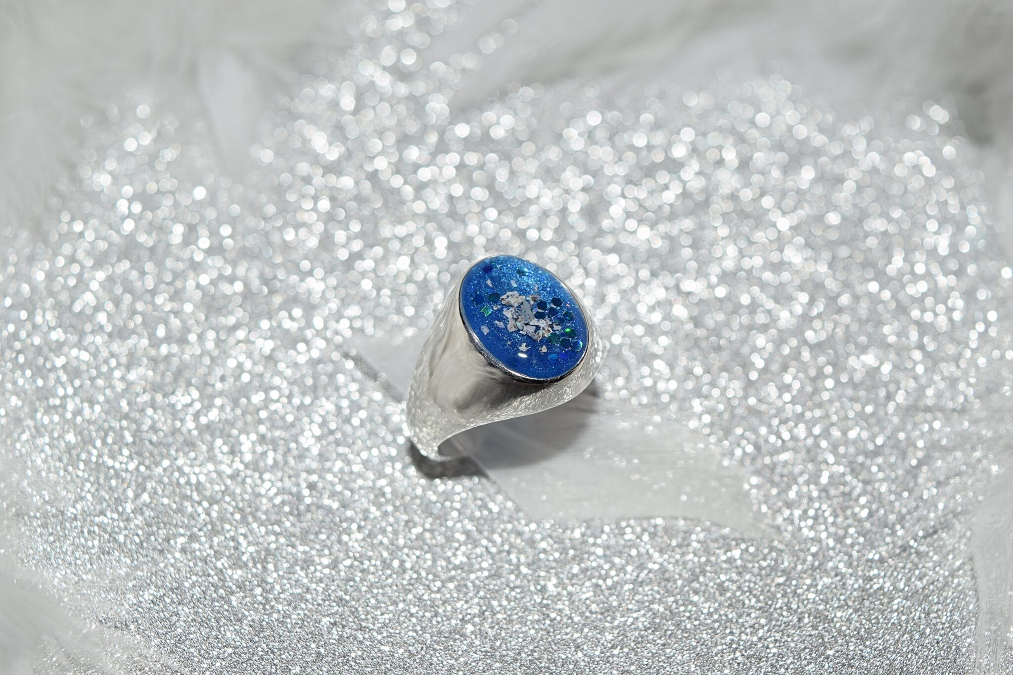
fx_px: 1688
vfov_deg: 22.6
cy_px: 338
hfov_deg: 33.4
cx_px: 506
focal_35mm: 60
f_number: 8
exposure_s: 1/60
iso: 100
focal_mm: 40
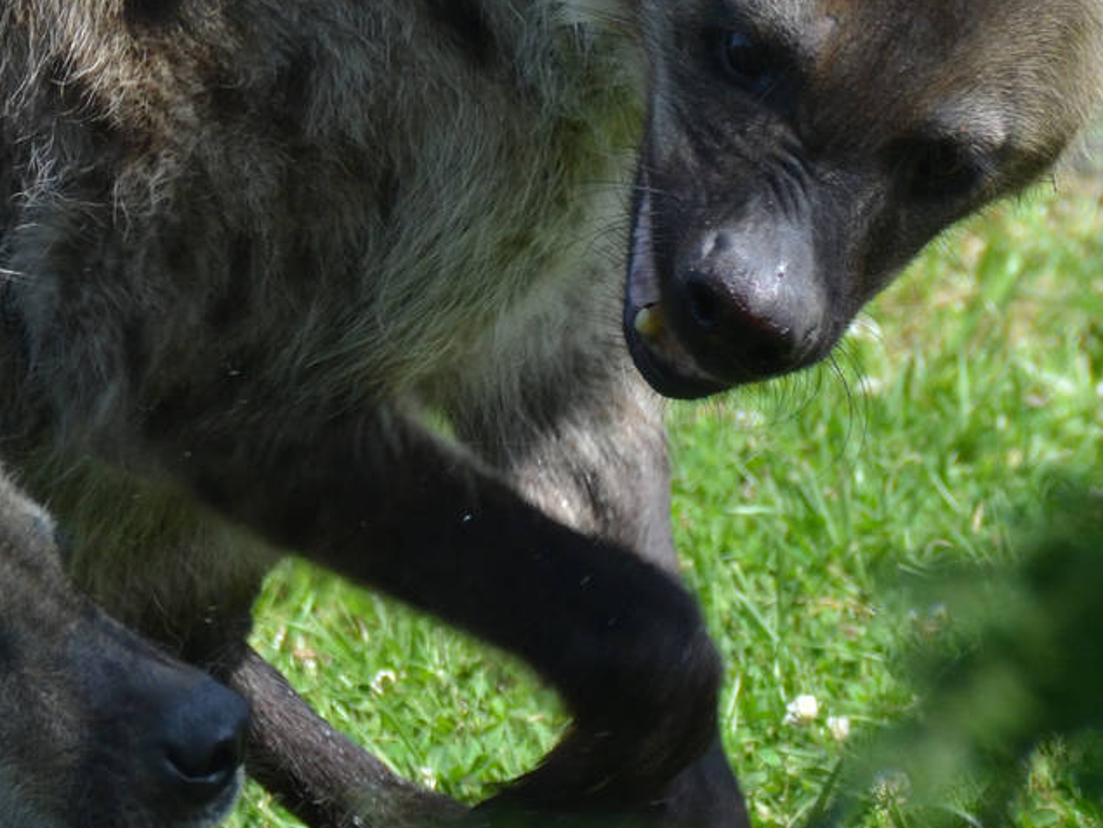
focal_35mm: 708
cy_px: 253
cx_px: -184
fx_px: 22579
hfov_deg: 2.8
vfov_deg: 2.1
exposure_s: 1/640
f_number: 5.6
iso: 400
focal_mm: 195
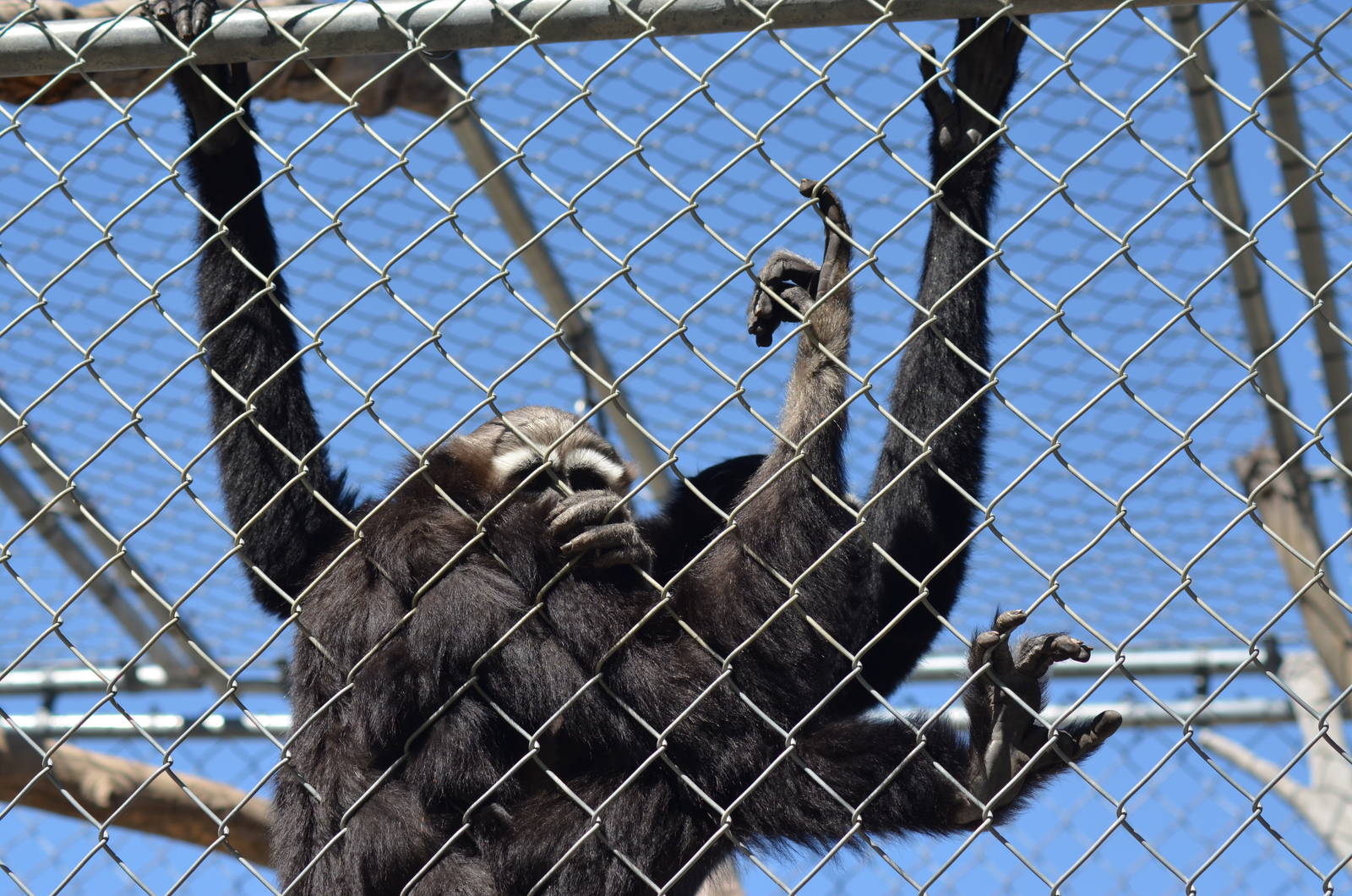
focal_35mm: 105
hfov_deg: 19.5
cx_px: 676
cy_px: 448
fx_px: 3935
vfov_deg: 13.0
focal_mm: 70
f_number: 6.3
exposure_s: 1/640
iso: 200
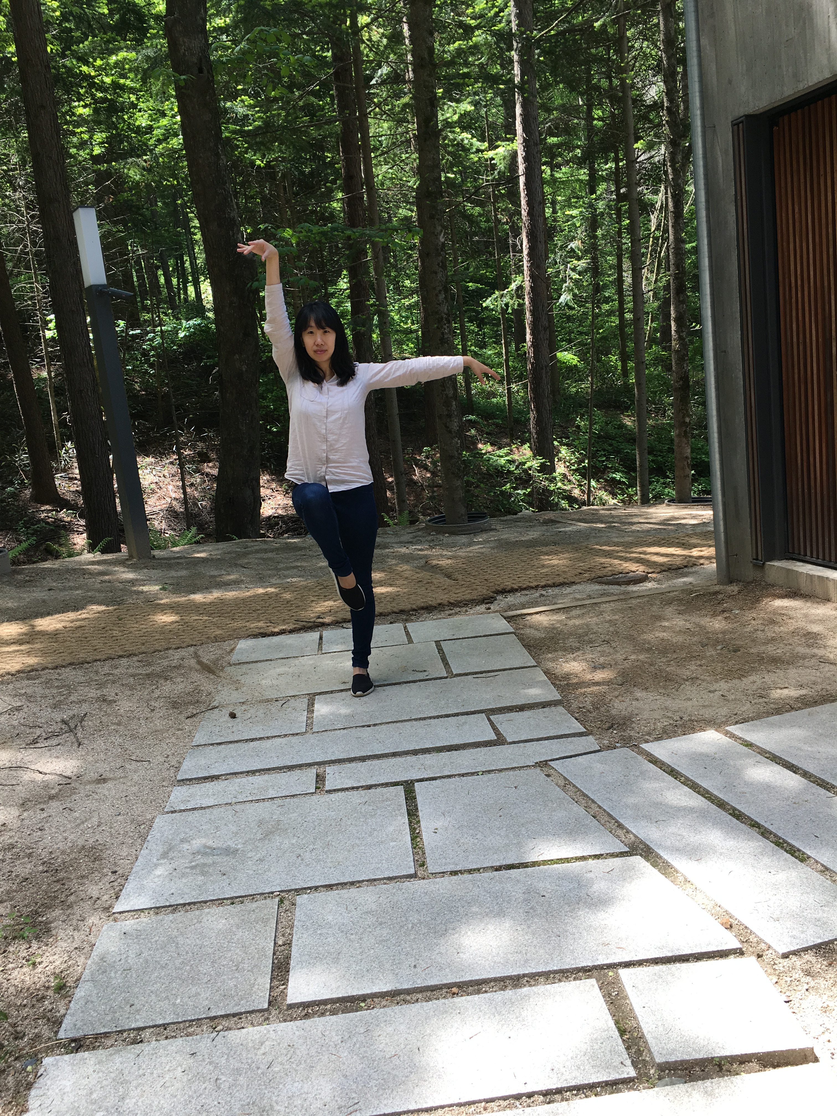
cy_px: 558
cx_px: 418
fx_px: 935
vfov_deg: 61.7
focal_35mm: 29
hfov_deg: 48.2
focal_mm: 4.15
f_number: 2.2
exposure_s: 1/120
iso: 25
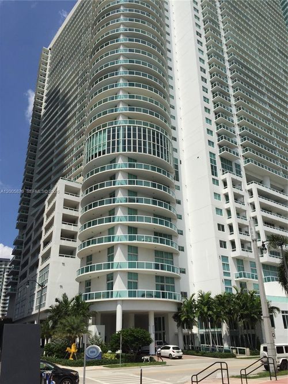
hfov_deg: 48.2
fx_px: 322
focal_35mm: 29
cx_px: 144
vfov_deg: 61.7
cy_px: 192
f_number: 2.2
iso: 32
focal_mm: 4.15
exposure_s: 1/5650
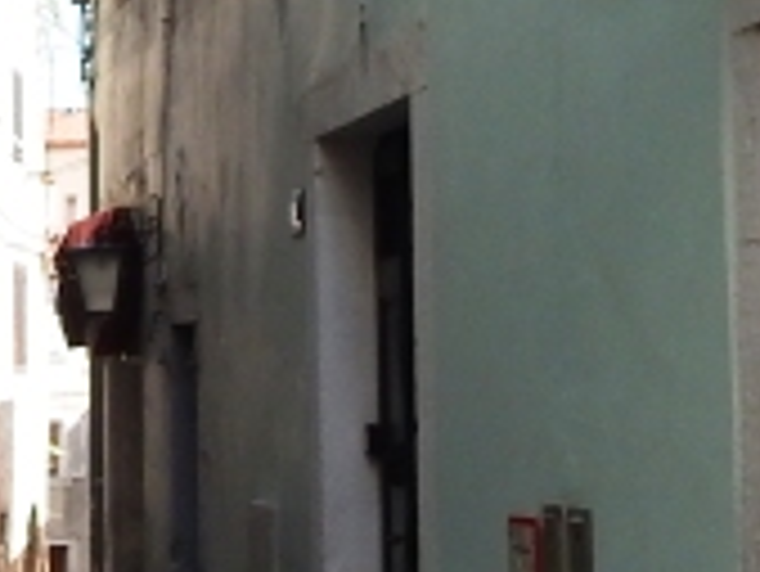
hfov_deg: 14.5
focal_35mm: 133
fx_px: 2922
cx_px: -58
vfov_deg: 11.2
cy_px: 302
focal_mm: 4
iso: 125
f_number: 3
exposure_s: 1/640
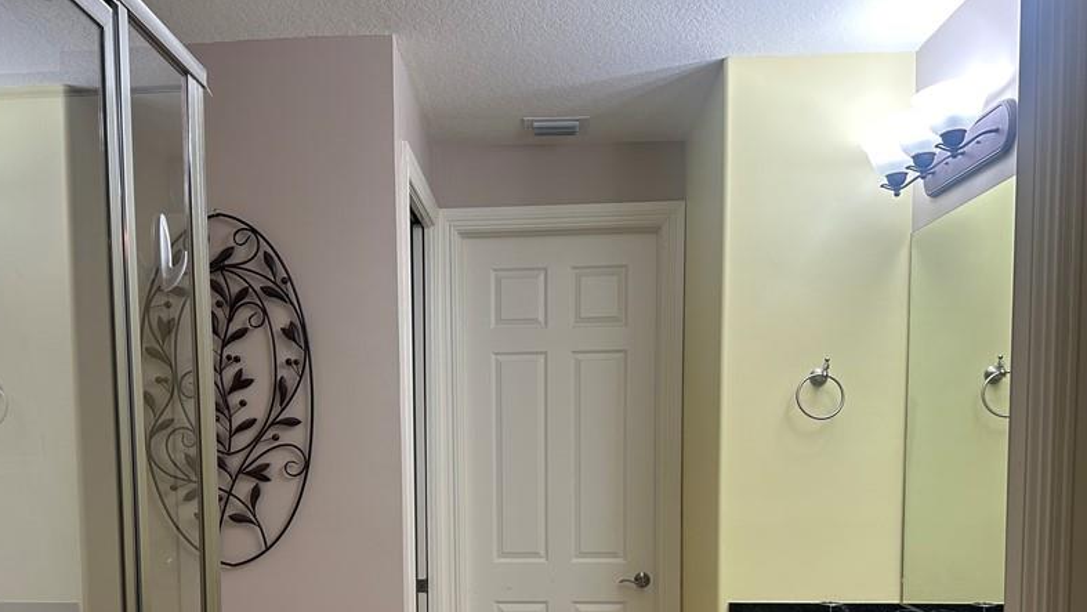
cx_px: 468
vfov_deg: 33.5
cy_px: 506
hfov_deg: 57.8
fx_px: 980
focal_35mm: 34
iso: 125
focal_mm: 6.86
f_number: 1.78
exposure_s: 1/120
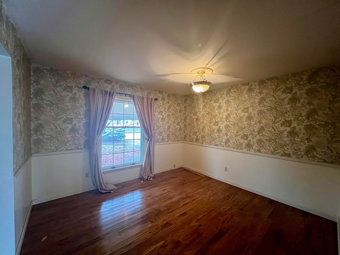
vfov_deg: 89.9
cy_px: 128
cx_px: 170
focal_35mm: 13
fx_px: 128
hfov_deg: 106.2
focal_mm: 1.57
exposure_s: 1/60
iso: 500
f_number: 1.8
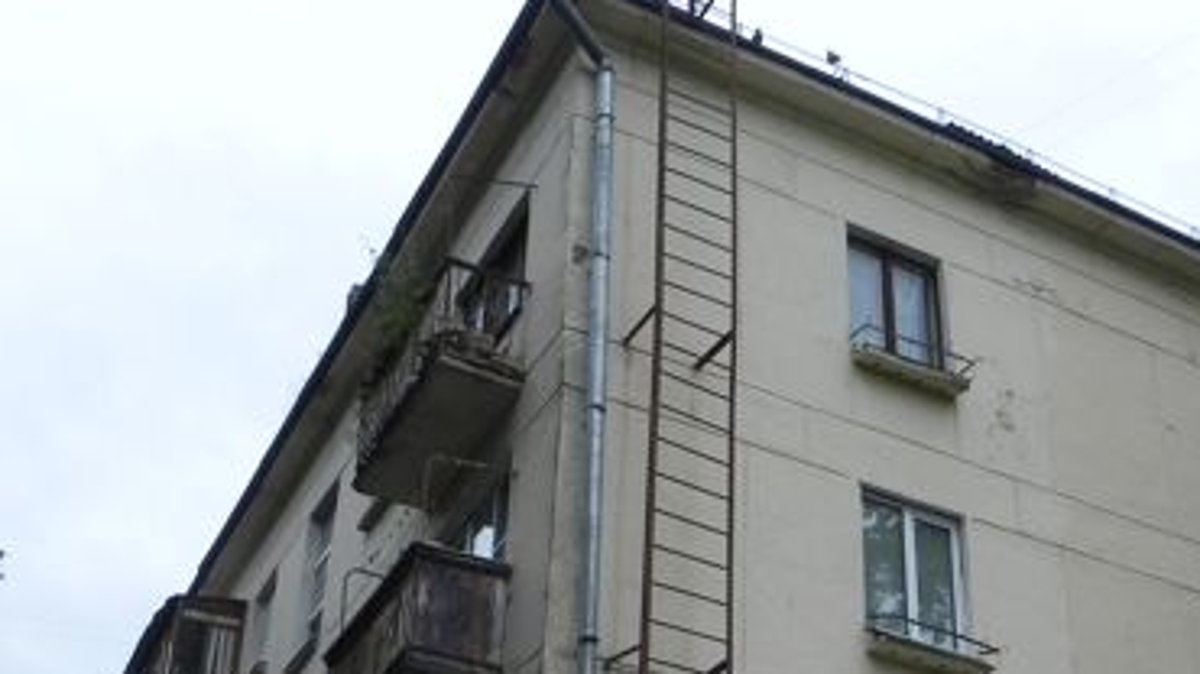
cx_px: 694
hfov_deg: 42.0
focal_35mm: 49
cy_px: 745
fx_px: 1559
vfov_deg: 23.0
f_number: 7.1
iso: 160
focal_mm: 4.6
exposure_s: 1/370
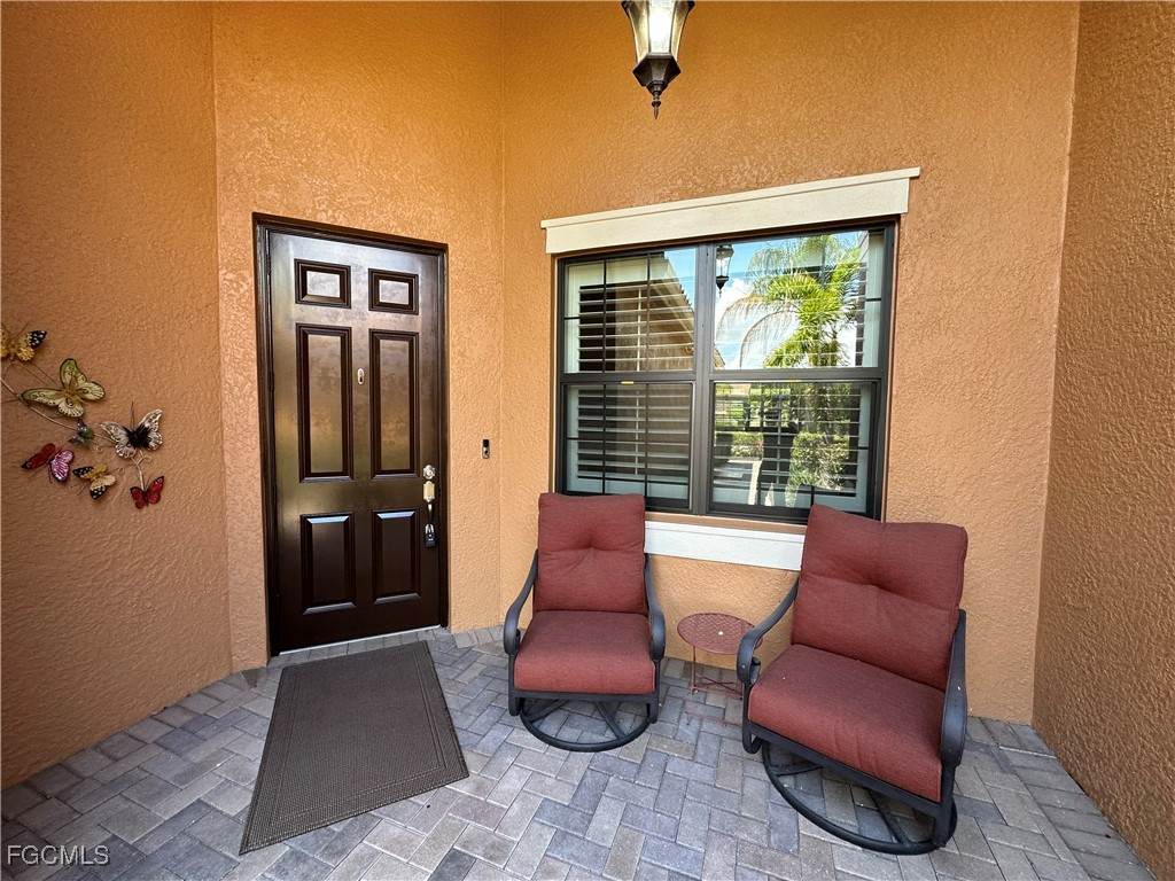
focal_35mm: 14
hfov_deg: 102.1
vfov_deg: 85.7
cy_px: 440
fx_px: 475
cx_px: 588
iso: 64
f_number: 2.2
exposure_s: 1/99
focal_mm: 2.22
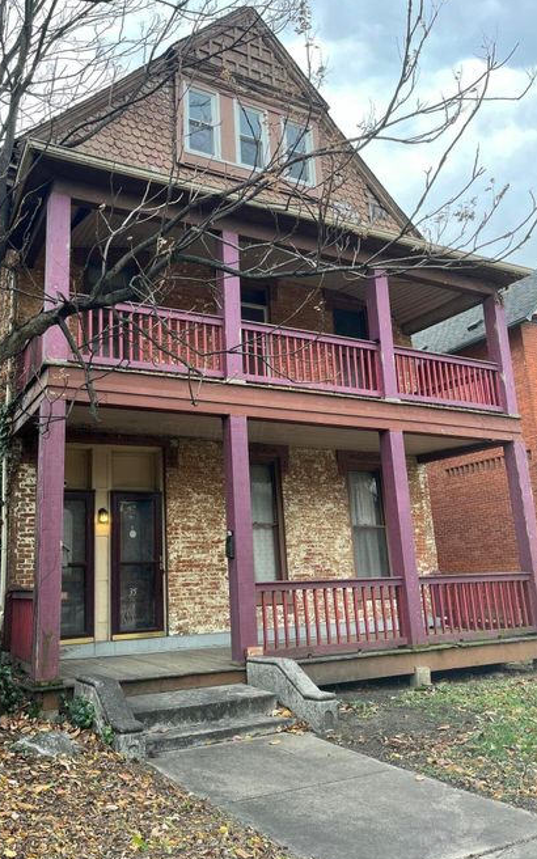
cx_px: 224
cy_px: 431
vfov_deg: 66.5
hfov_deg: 44.4
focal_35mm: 28
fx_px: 656
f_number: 1.6
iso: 50
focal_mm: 5.1
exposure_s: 1/164
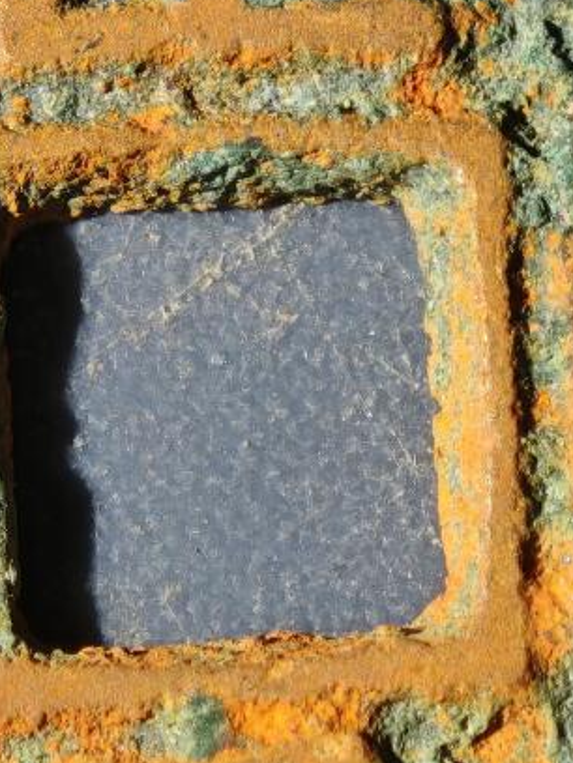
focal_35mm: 454
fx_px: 10020
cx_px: 109
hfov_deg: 3.3
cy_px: 368
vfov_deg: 4.4
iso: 200
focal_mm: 9
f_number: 2
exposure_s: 1/100
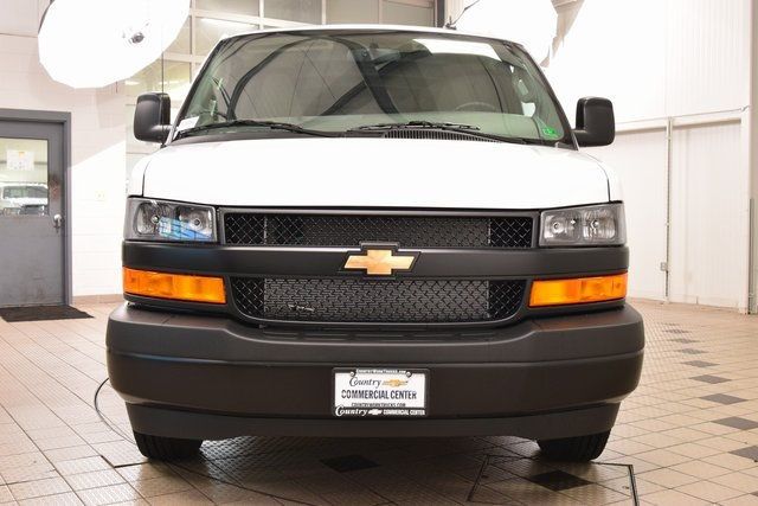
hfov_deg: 47.9
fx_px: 853
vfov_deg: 33.0
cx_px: 379
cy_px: 253
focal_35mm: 40
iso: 1600
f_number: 8
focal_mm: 27
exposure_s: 1/60
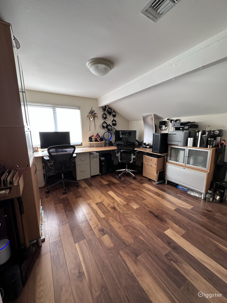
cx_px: 114
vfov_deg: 102.1
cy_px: 152
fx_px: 122
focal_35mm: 14
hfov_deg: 85.7
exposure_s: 1/99
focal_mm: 2.22
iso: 125
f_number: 2.2
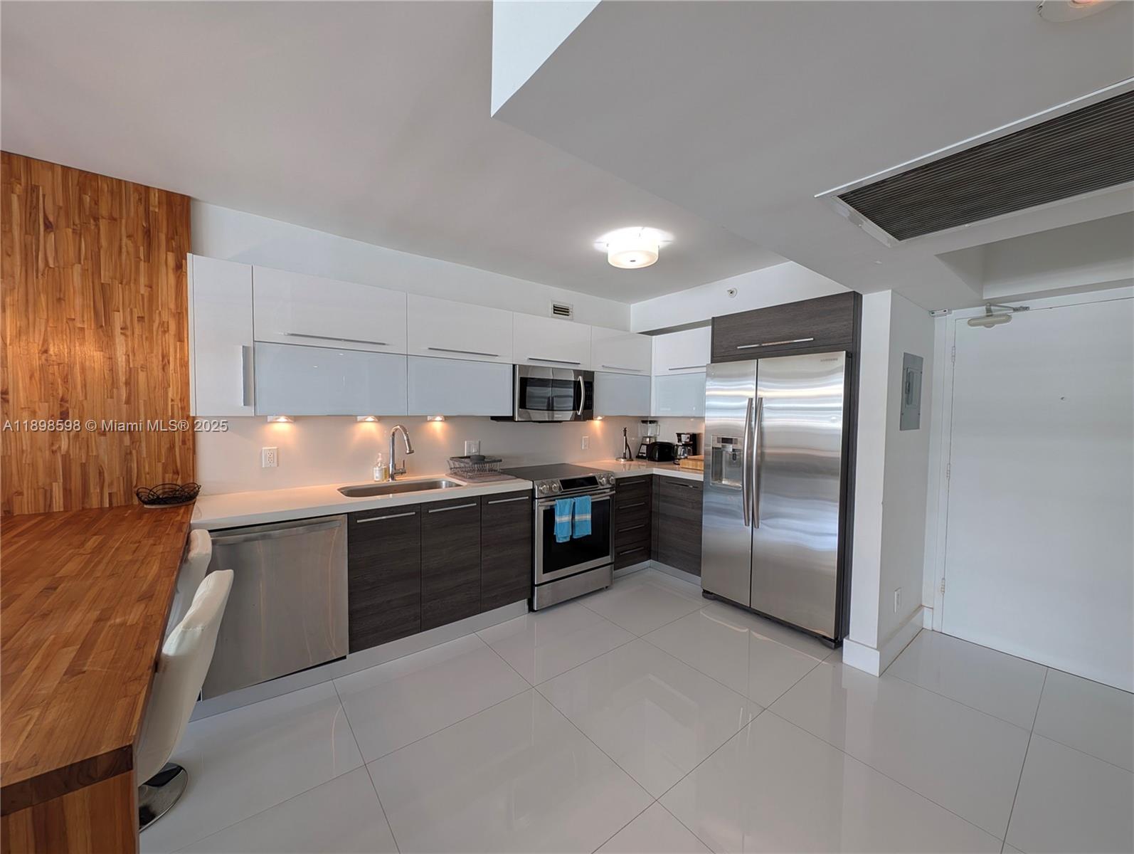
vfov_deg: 94.6
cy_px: 427
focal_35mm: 12
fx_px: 394
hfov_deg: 110.5
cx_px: 567
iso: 70
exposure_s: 1/120
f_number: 1.95
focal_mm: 2.23
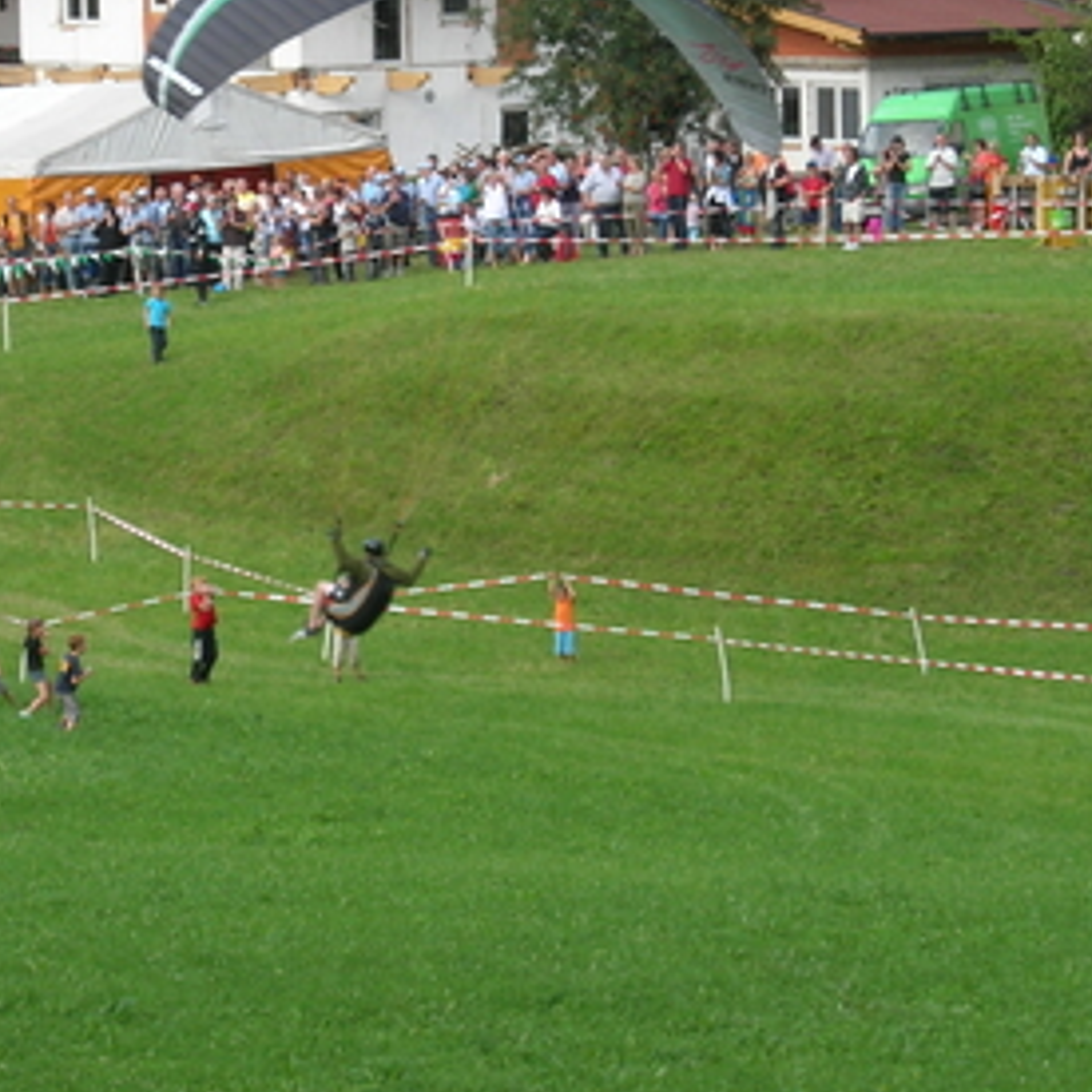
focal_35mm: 218
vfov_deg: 8.0
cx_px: 373
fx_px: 7780
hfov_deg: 8.0
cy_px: 401
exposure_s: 1/153
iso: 64
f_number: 4.9
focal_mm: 23.4
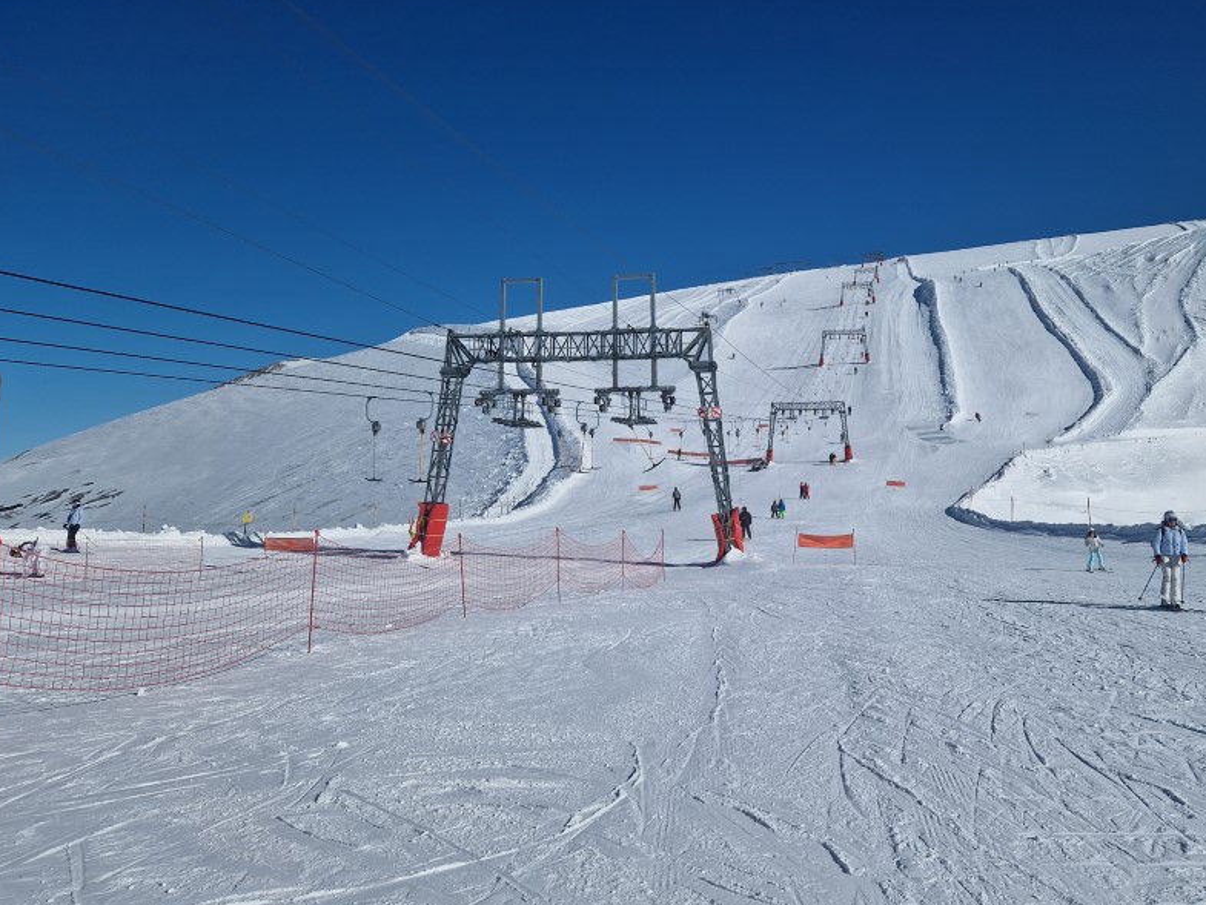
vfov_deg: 46.7
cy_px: 399
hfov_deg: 59.5
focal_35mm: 30
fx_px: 1045
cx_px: 725
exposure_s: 1/7728
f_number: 1.8
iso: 50
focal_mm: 5.4
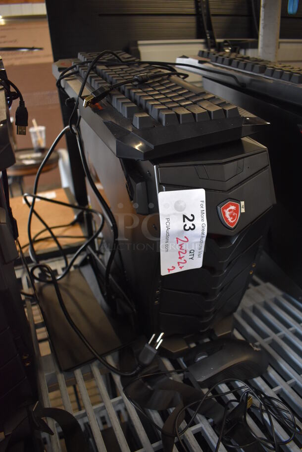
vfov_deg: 67.3
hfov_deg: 48.0
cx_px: 151
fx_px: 339
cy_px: 226
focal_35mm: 27
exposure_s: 1/125
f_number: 3.5
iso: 1400
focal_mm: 18
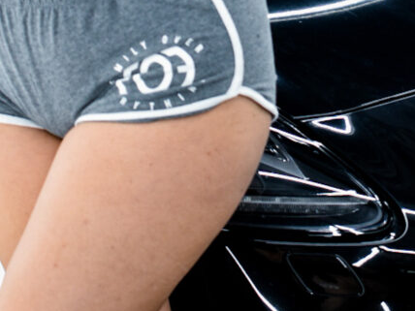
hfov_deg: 17.9
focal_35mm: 109
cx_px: 344
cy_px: -108
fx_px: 1302
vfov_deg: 13.1
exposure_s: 1/40
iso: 280
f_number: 3.8
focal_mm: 23
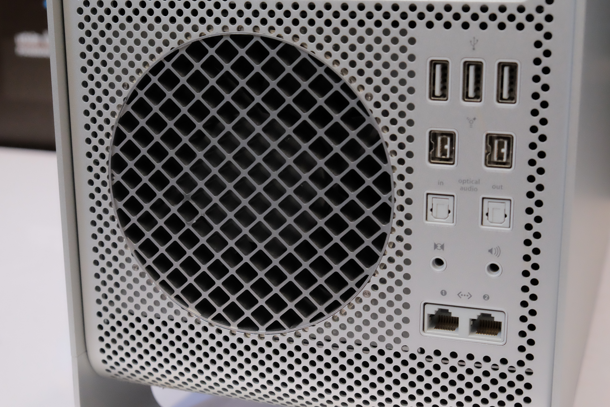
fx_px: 932
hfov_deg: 36.2
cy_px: 204
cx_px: 307
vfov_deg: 24.6
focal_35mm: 55
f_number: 6.4
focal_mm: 35.8
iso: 6400
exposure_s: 1/100
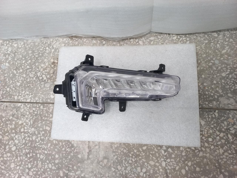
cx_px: 118
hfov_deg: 69.4
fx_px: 171
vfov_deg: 54.9
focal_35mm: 25
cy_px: 89
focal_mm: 4.6
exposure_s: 1/60
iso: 200
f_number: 1.8
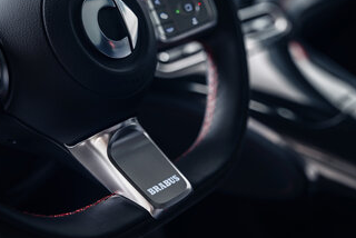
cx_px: 188
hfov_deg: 32.9
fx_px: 603
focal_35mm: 61
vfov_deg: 22.4
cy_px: 114
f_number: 2.8
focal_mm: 48.7
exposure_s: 1/30
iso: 125
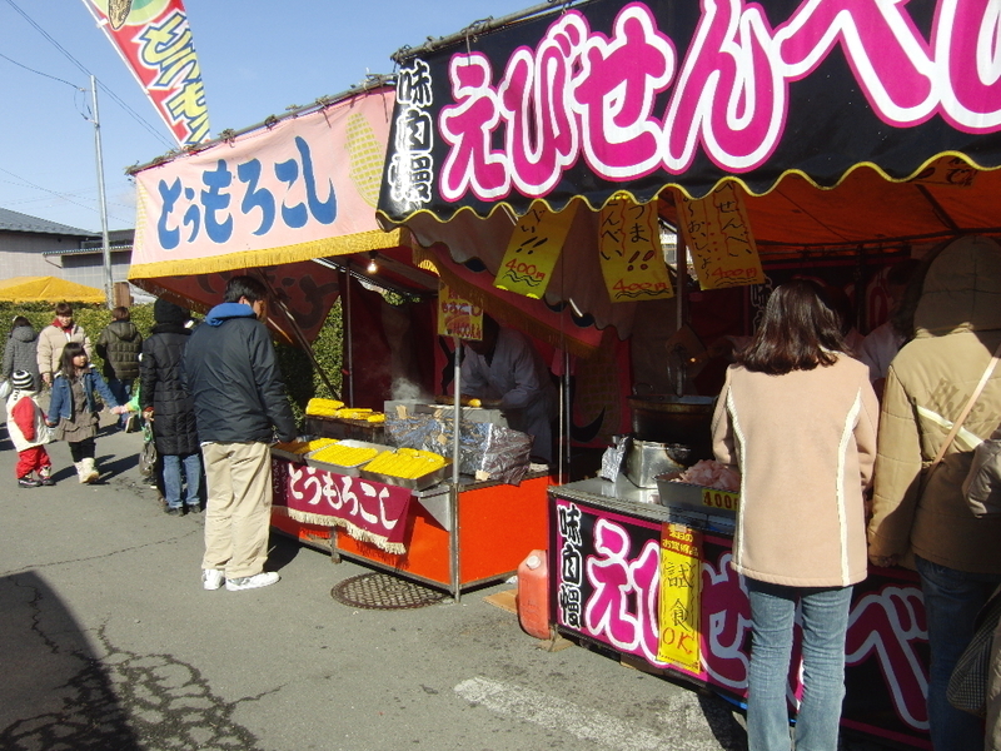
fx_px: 868
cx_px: 500
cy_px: 376
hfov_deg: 60.0
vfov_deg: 46.8
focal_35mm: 30
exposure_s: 1/1000
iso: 100
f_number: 3.5
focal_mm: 5.2
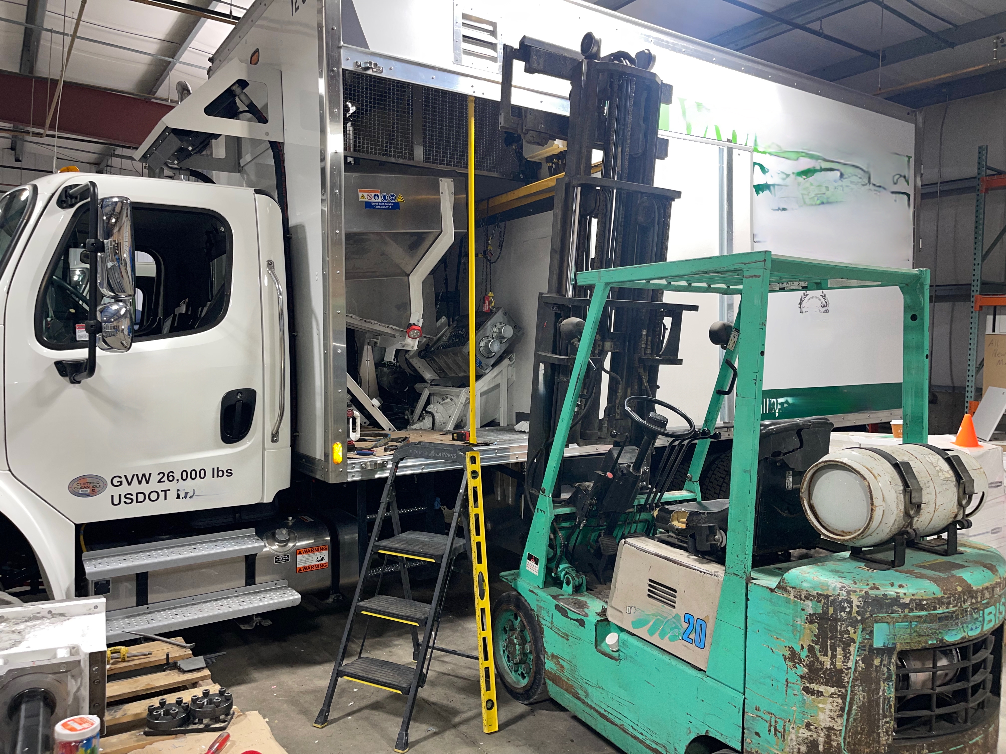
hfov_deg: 69.4
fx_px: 727
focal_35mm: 25
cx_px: 503
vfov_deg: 54.9
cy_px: 377
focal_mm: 5.1
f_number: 1.6
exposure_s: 1/24
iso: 50
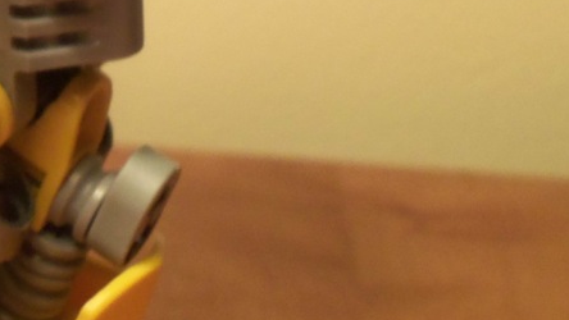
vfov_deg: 12.8
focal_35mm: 91
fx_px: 1373
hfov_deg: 22.2
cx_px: -42
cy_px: -106
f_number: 3.4
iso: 125
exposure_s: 1/30
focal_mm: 5.2
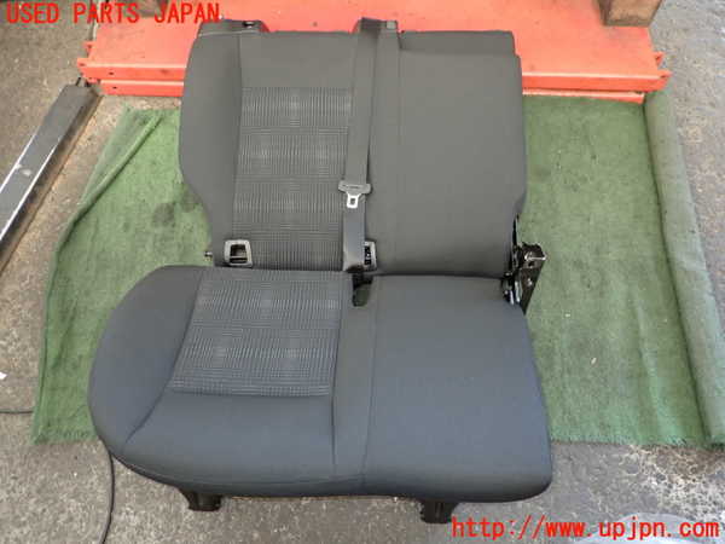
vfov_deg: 54.9
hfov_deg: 69.4
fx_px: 524
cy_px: 272
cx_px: 362
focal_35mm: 25
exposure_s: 1/30
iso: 250
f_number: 2
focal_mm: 4.5
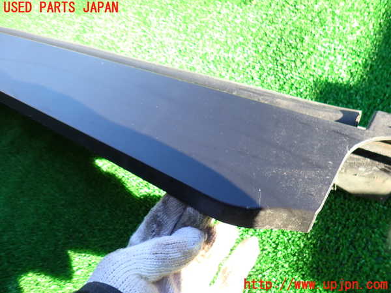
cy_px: 146
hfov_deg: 69.4
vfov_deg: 54.9
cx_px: 196
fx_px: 282
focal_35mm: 25
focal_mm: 4.5
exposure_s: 1/200
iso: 100
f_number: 2
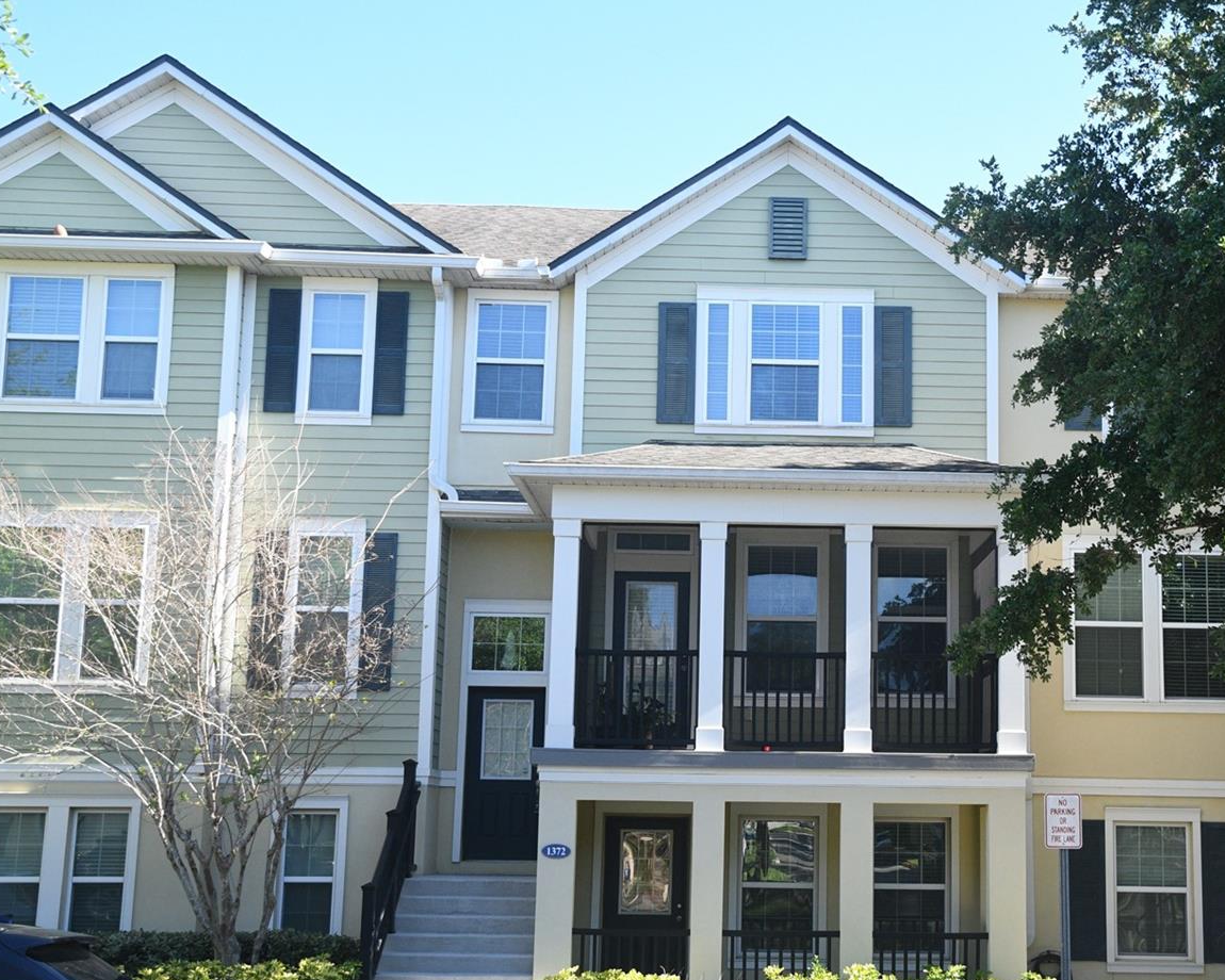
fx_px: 1704
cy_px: 550
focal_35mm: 47
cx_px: 810
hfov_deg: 39.1
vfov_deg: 32.1
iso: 1000
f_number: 5
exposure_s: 1/1250
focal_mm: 24
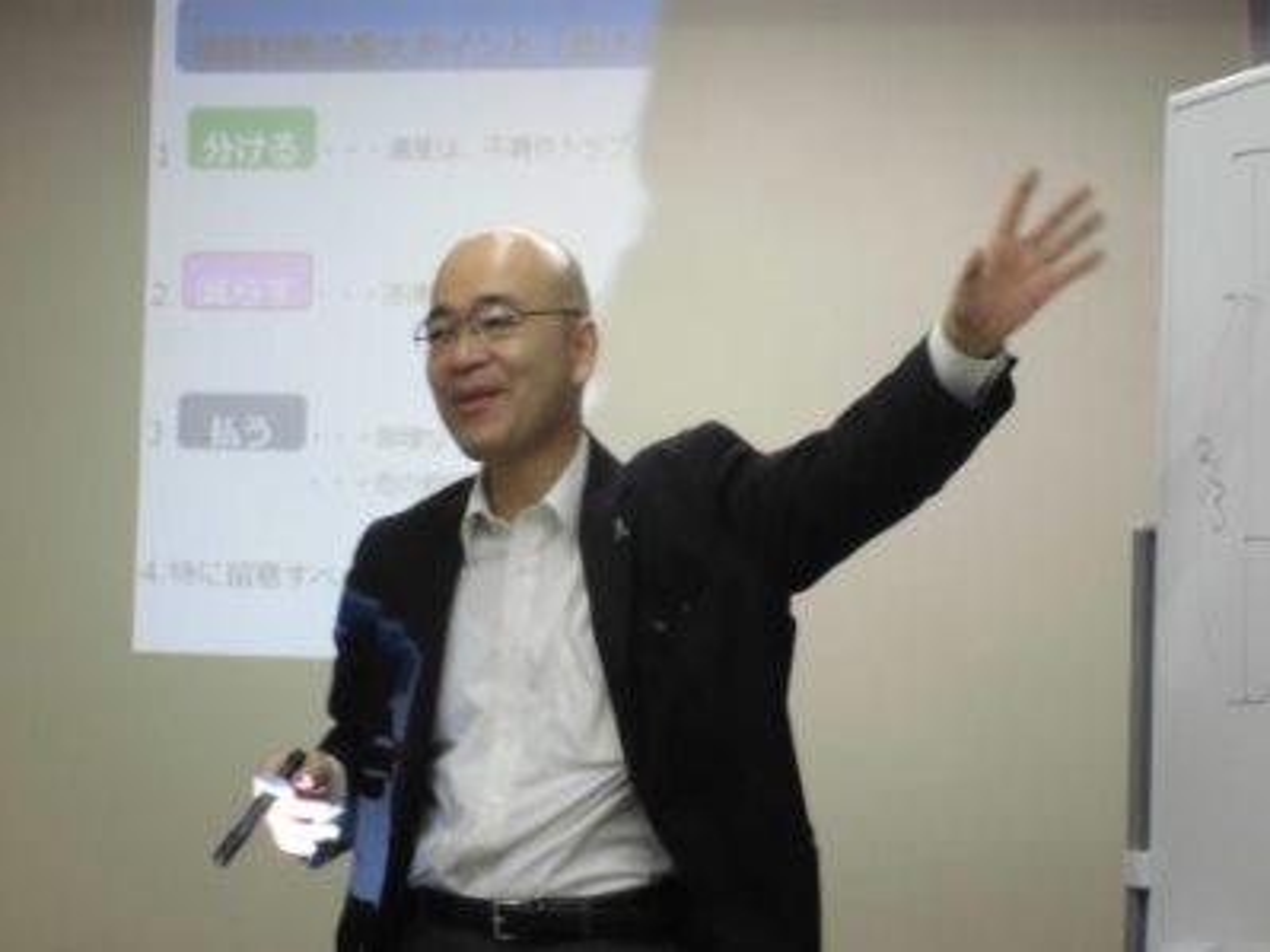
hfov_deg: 17.7
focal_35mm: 111
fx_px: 4071
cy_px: 476
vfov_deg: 13.3
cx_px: 635
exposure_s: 1/60
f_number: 5.8
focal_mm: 19.6
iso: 400
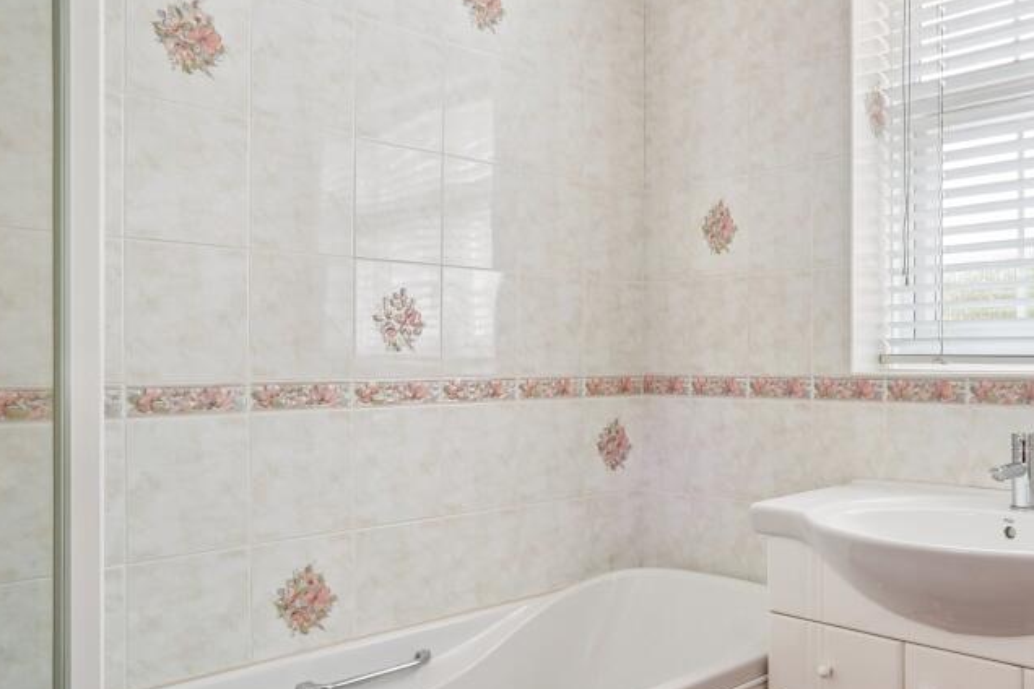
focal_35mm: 29
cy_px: 407
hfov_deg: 59.9
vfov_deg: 44.8
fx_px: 833
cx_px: 787
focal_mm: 18
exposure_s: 1/40
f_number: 5
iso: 320
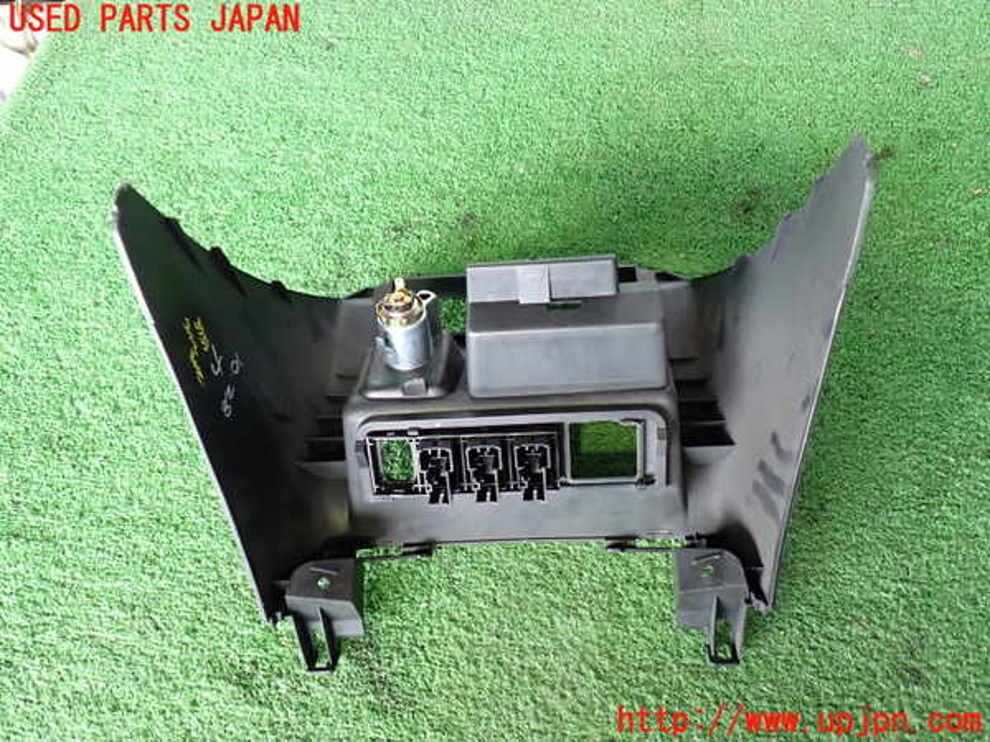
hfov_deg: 60.0
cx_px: 495
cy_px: 371
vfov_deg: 46.8
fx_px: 858
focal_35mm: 30
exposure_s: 1/30
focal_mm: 5.4
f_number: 2.3
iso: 250
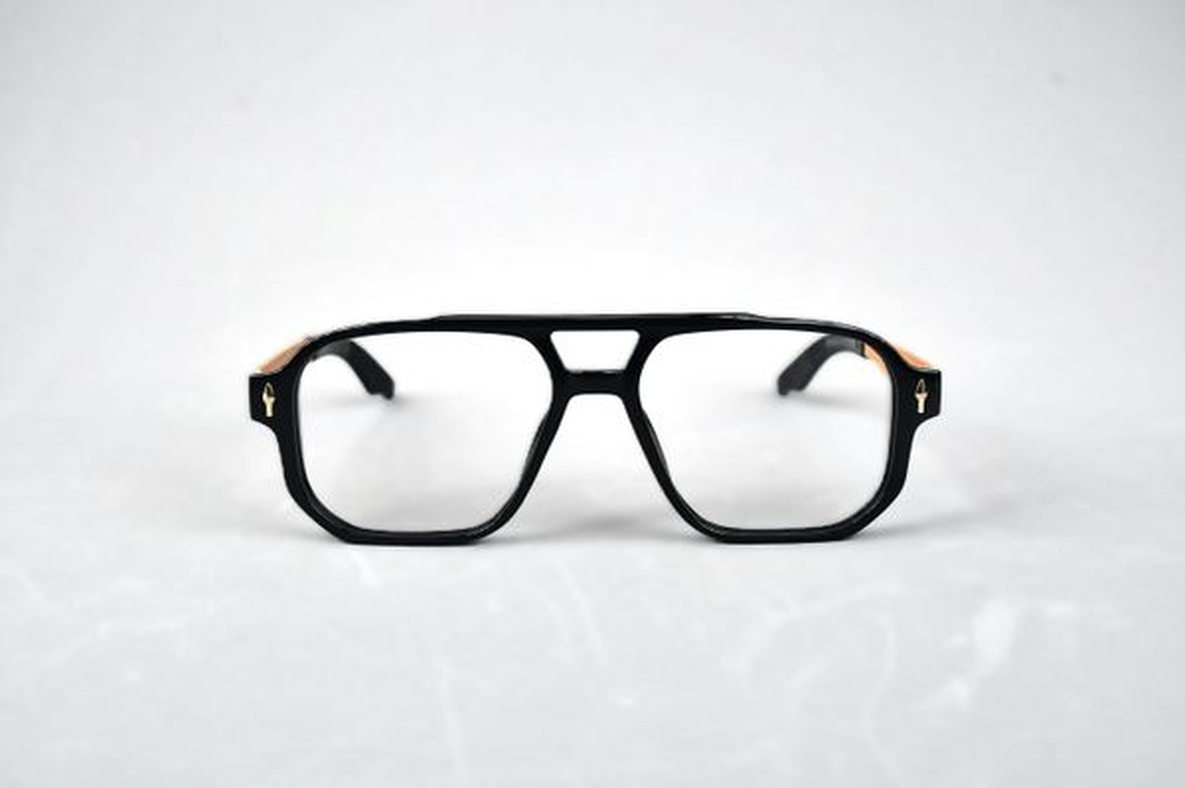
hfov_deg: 35.1
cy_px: 394
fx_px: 1875
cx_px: 592
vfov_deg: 23.7
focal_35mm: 57
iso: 1000
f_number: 10
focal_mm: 38
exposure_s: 1/400
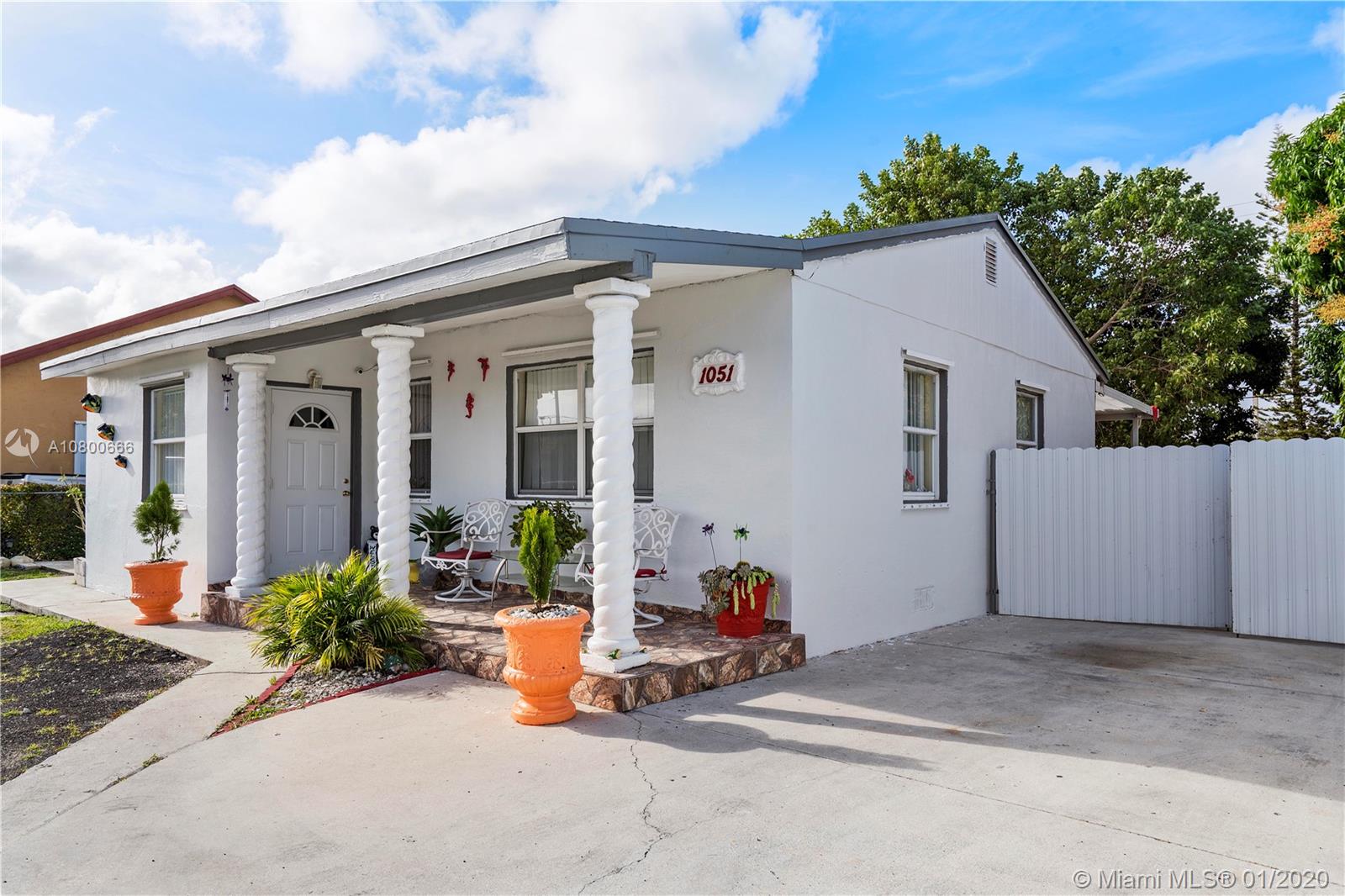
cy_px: 448
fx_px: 859
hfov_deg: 76.1
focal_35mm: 23
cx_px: 672
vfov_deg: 55.1
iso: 100
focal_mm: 23
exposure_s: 1/200
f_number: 10
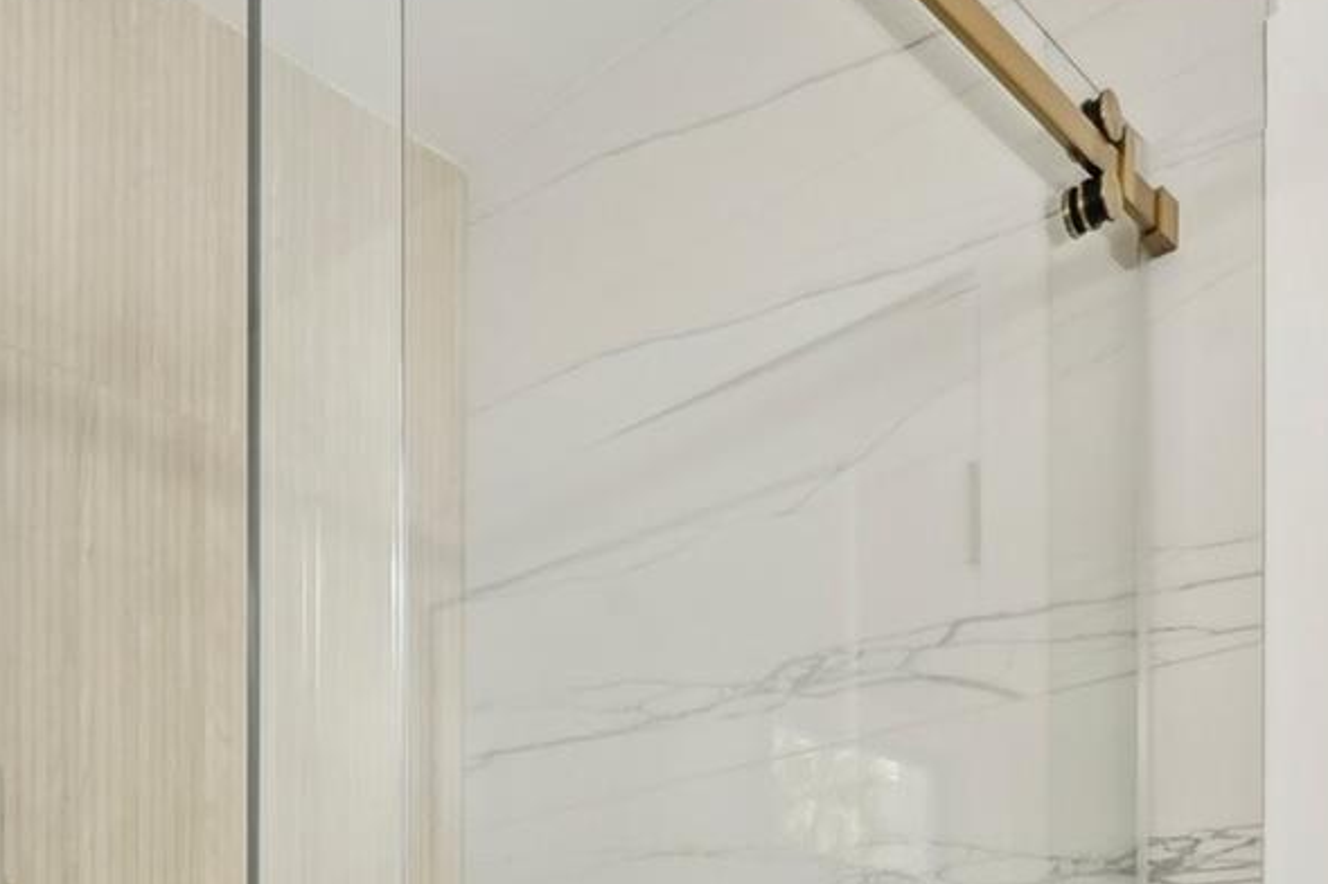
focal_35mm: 38
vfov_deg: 28.4
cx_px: 277
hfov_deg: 48.1
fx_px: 1401
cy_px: 1165
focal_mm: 14
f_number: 8
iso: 400
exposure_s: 1/125
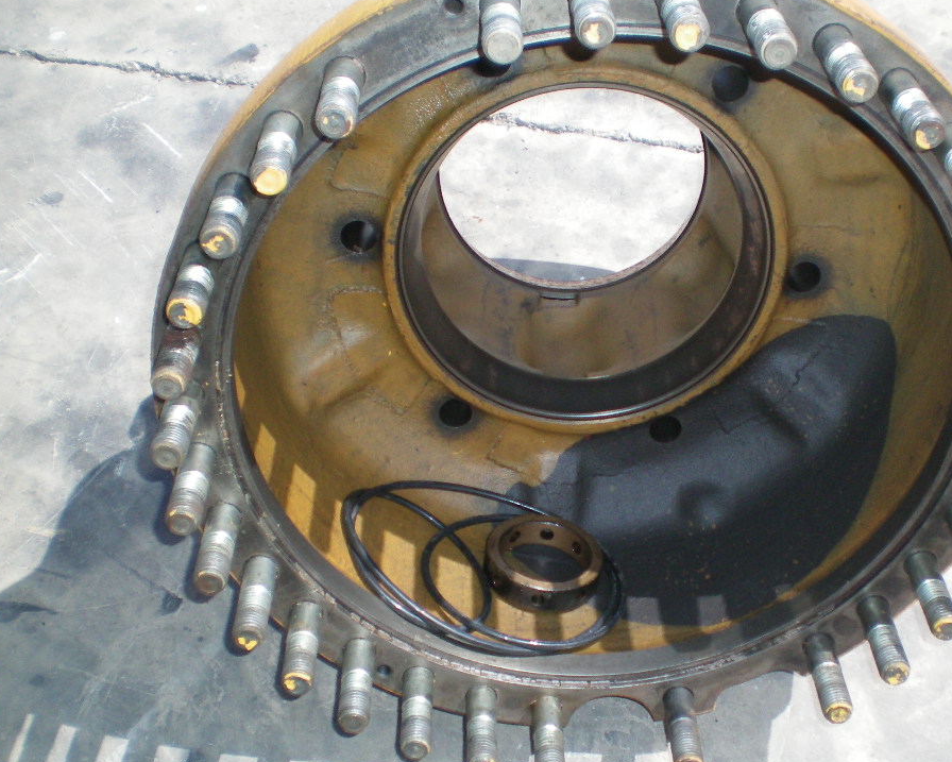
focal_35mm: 53
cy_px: 392
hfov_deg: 35.2
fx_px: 1493
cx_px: 597
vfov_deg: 28.6
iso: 64
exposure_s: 1/640
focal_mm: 6.3
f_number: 3.1
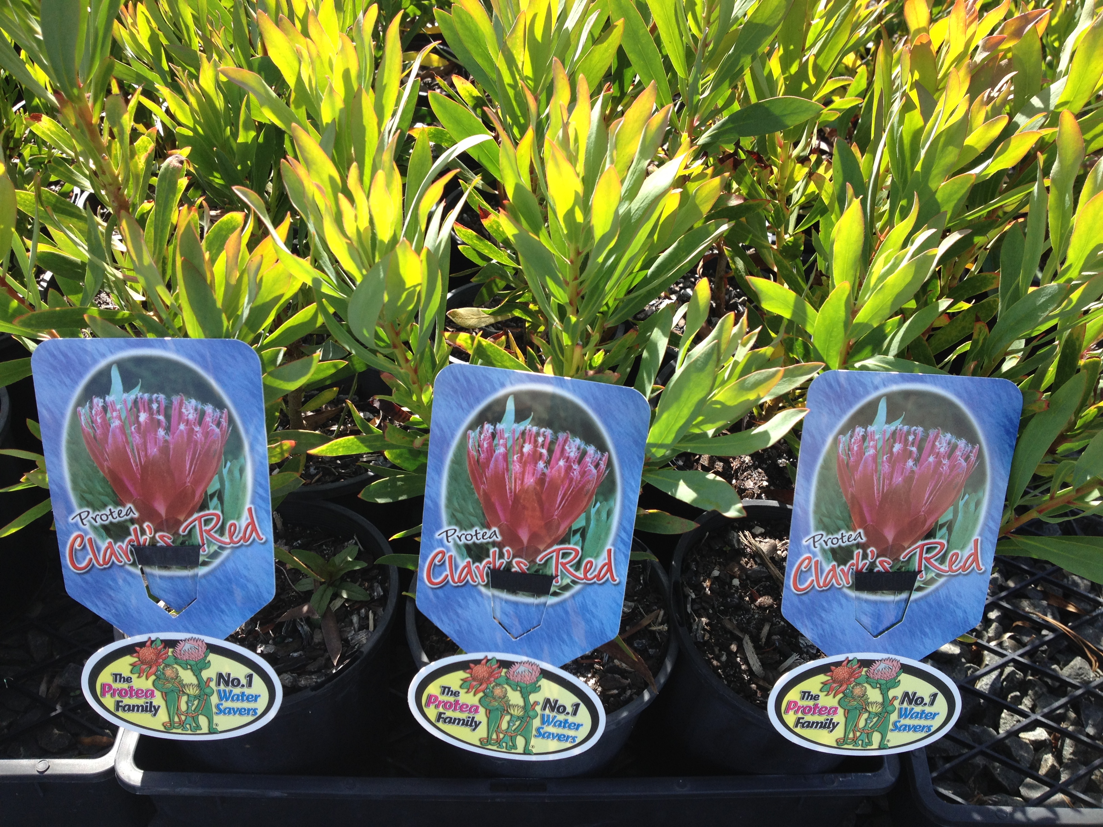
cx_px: 552
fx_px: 1115
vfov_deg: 40.7
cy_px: 414
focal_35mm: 35
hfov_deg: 52.6
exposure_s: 1/493
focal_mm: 4.28
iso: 50
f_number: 2.4
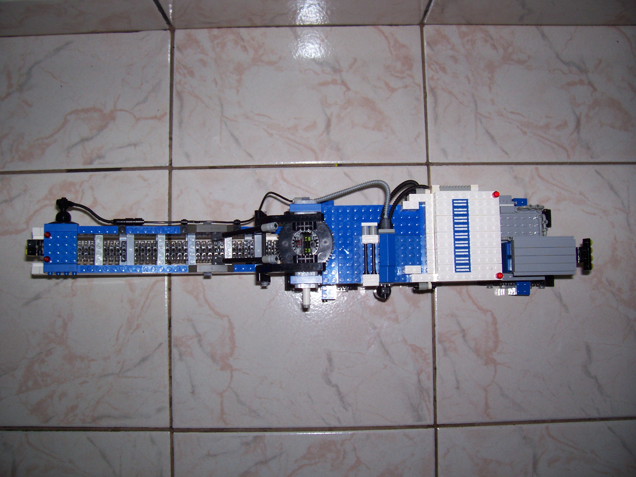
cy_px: 238
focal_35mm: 34
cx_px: 318
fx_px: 625
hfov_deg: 54.0
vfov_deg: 41.8
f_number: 2.7
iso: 80
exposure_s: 1/64
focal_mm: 5.6
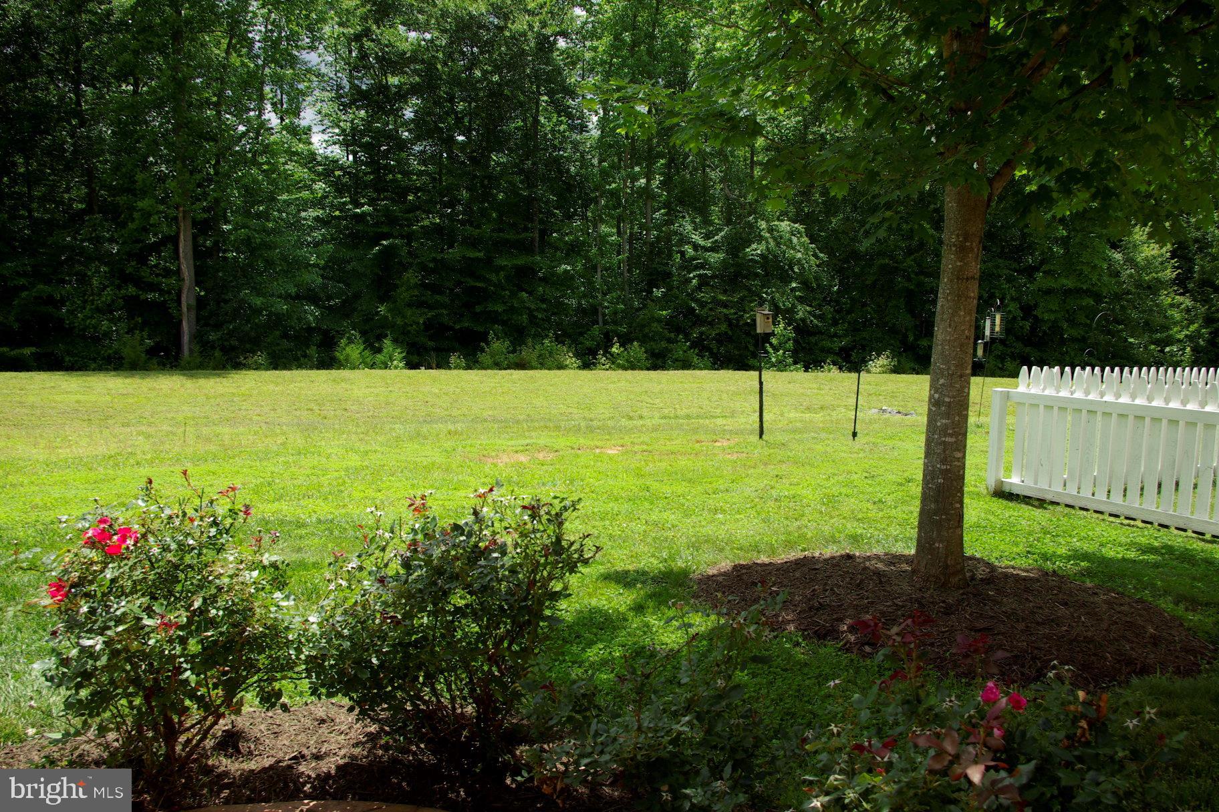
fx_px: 1016
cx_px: 610
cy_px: 406
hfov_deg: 61.9
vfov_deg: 43.6
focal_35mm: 30
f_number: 6.7
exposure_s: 1/125
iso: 100
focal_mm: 20
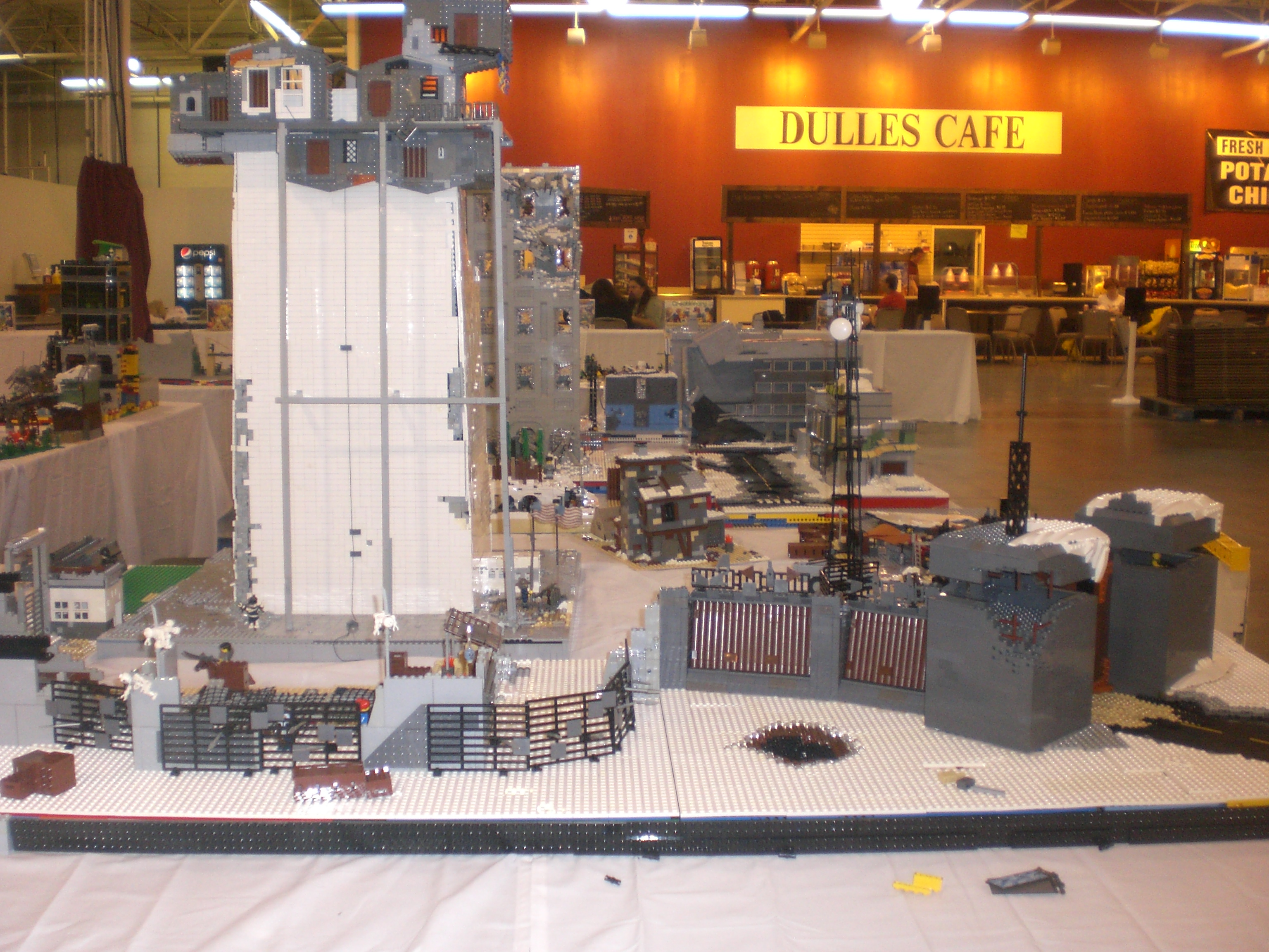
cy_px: 476
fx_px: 1393
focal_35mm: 38
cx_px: 634
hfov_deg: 49.0
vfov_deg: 37.7
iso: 200
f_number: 3.1
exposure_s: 1/60
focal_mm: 6.3
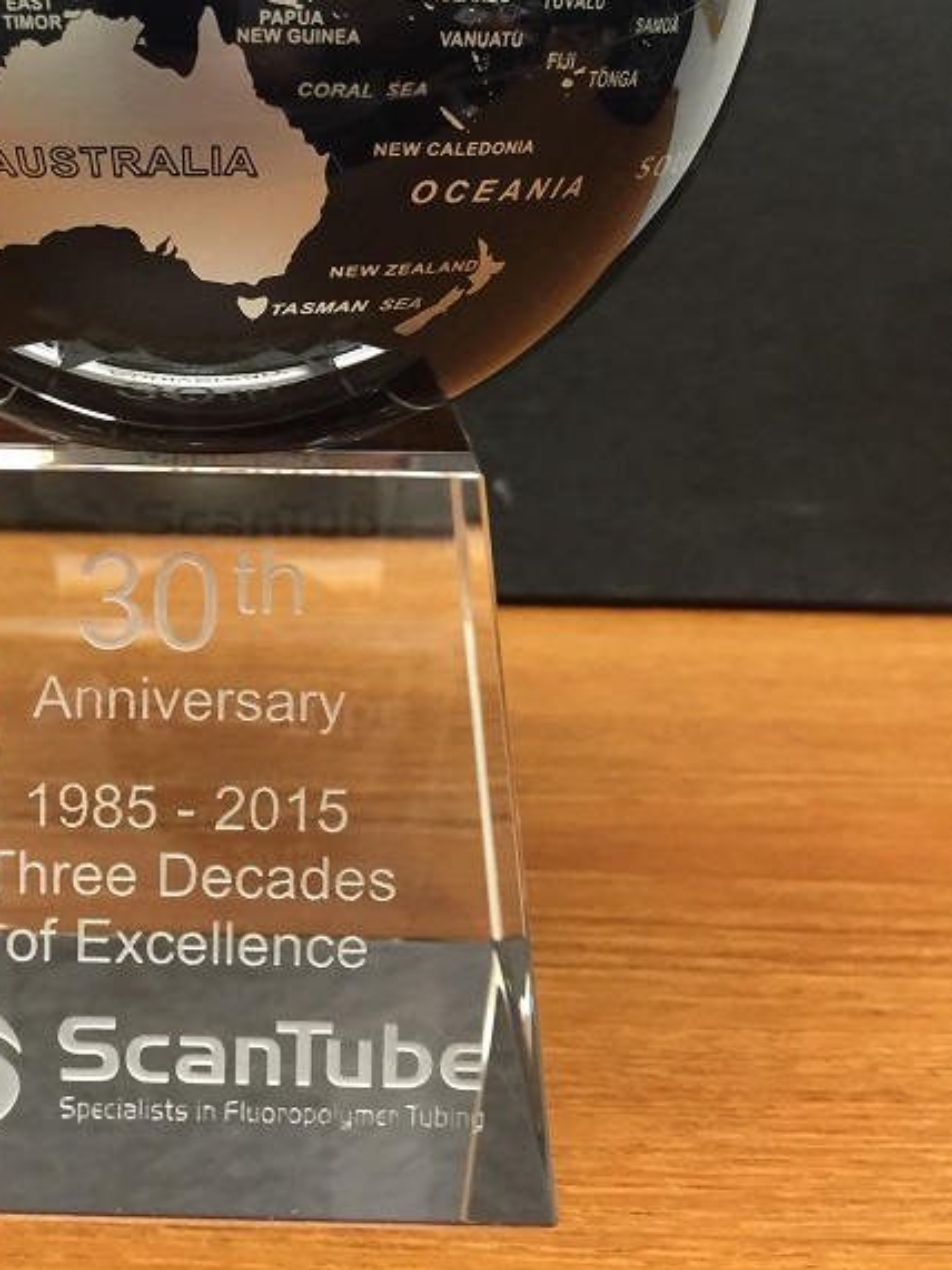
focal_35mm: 44
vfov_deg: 41.7
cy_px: 320
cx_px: 231
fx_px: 1614
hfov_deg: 32.2
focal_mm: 4.15
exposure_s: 1/15
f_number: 2.2
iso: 80
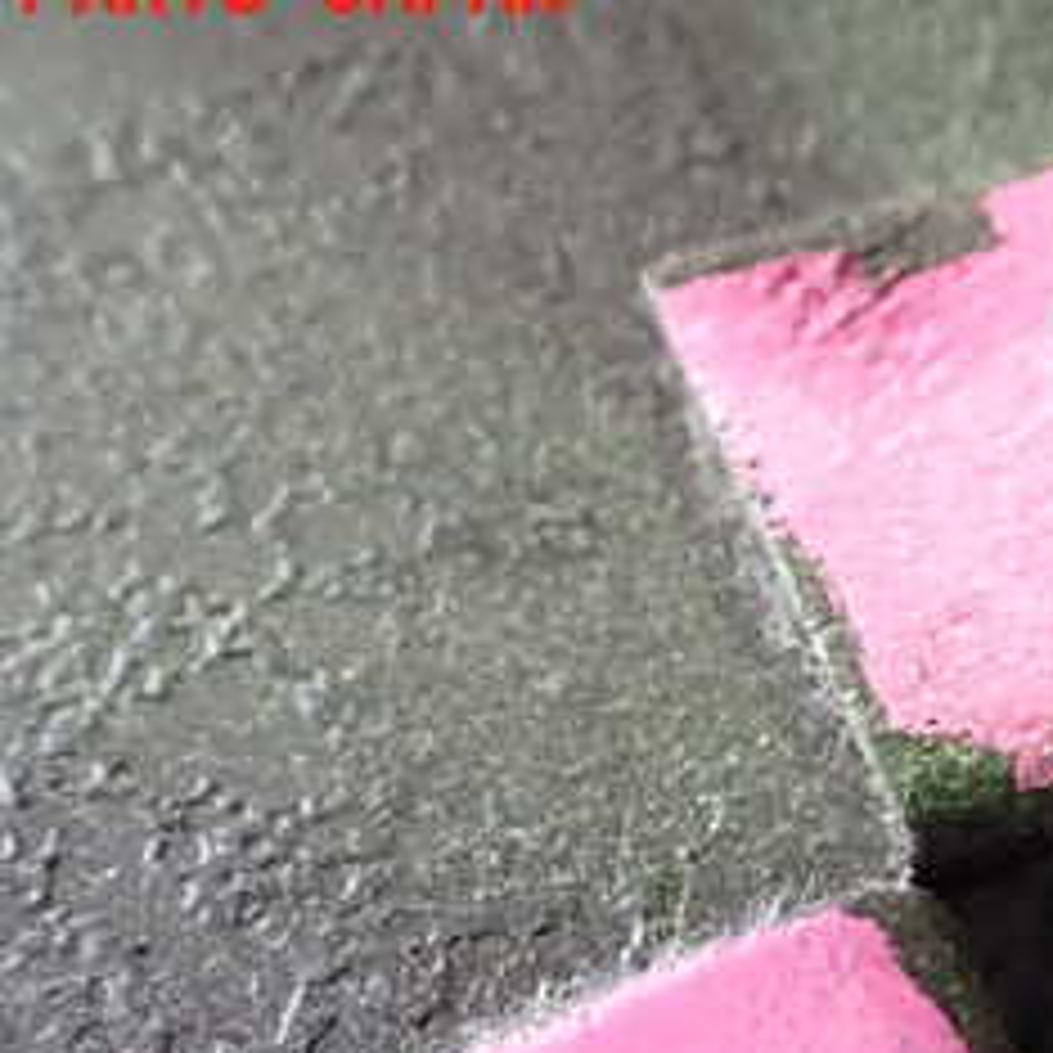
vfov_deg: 24.6
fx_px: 2340
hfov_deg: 24.0
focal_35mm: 68
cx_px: 1098
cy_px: 940
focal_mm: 5.4
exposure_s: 1/40
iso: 800
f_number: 2.3
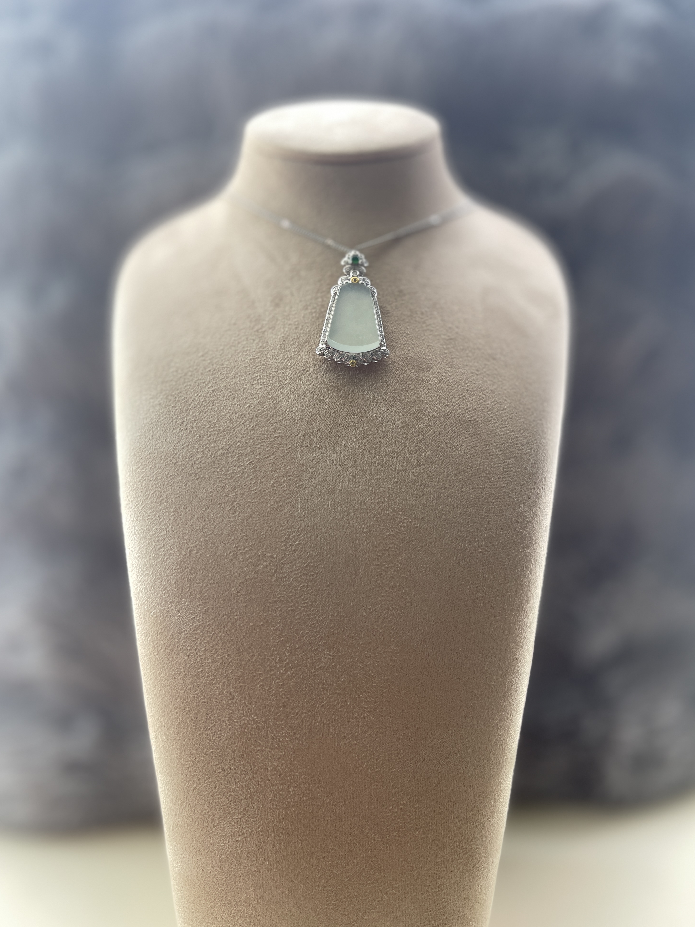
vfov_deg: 65.3
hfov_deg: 51.4
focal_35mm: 27
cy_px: 461
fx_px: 723
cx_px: 343
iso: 64
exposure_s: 1/121
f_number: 1.6
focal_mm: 5.1
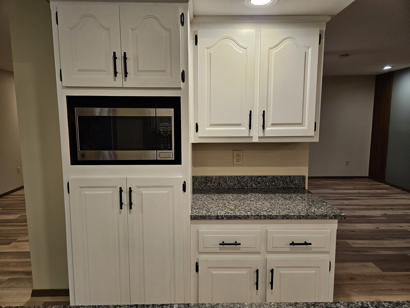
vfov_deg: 58.9
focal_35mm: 23
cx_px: 205
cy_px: 154
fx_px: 272
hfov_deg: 73.9
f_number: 1.8
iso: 200
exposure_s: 1/120
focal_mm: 5.4
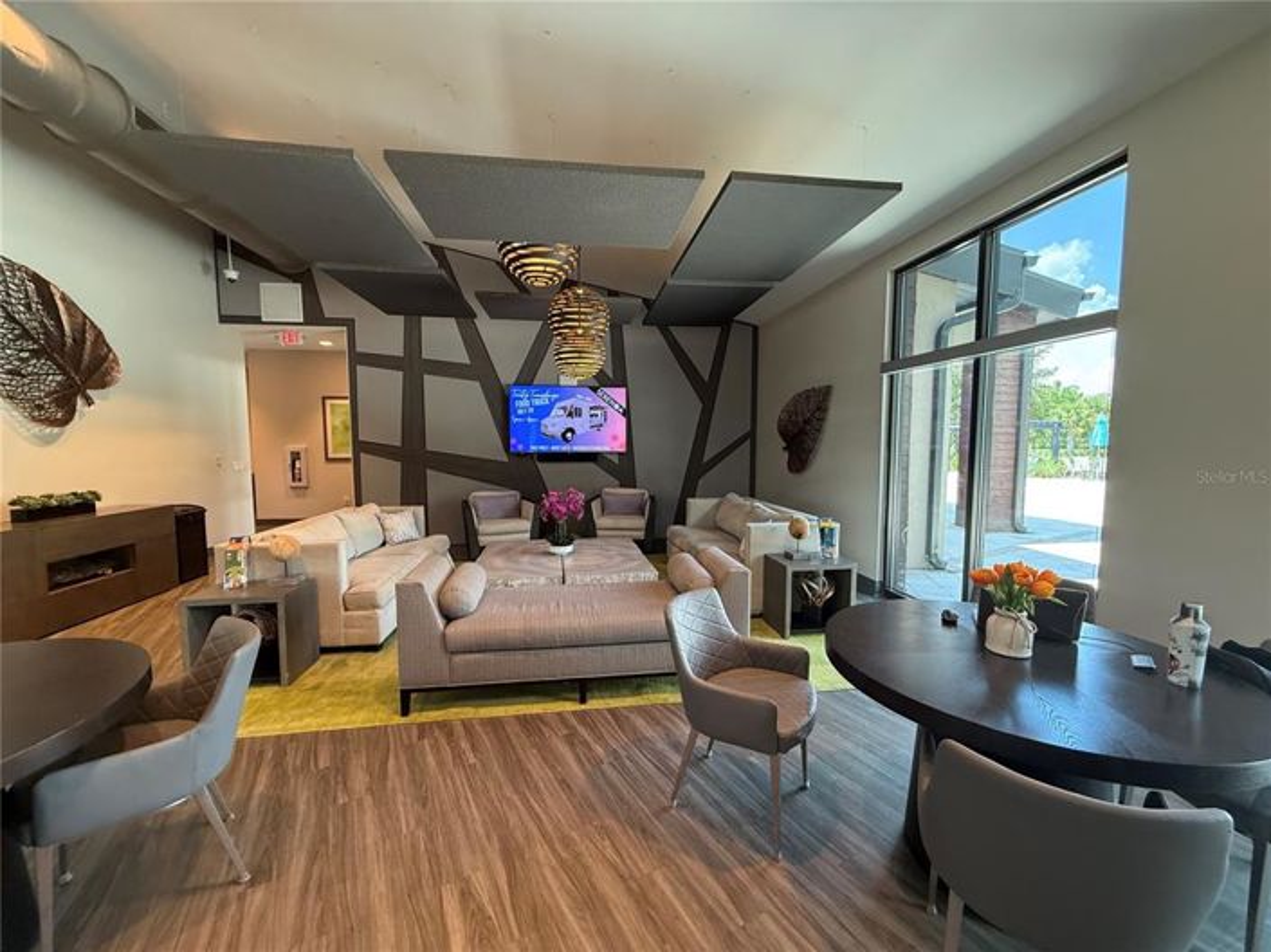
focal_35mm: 14
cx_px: 636
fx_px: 514
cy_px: 476
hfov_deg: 102.1
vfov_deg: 85.6
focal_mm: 2.22
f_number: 2.2
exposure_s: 1/120
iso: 320
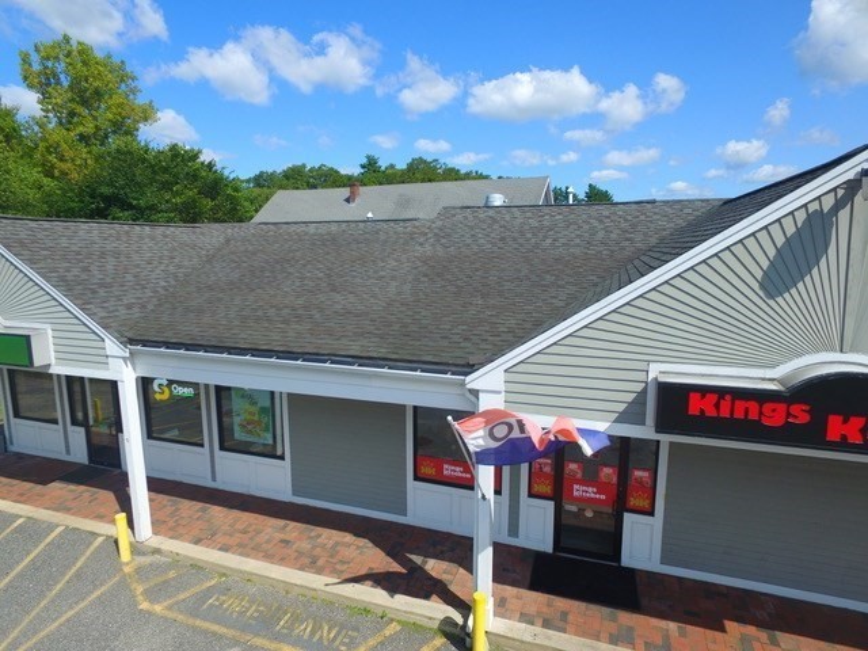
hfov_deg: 81.7
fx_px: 502
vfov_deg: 66.0
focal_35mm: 20
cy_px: 326
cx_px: 434
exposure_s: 1/109
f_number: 2.8
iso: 100
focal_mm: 3.61
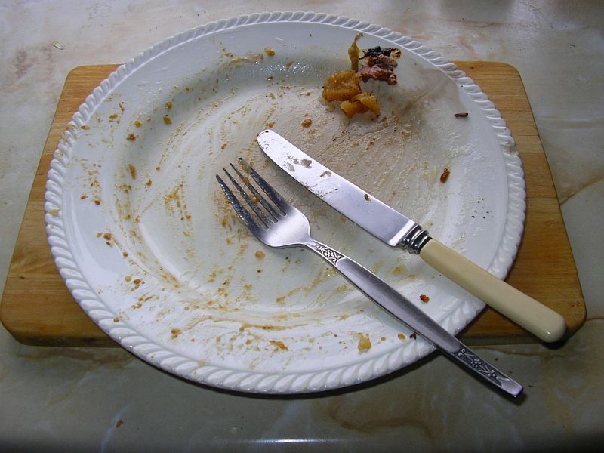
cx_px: 302
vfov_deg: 37.7
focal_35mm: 38
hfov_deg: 49.0
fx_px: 663
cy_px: 226
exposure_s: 1/160
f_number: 2.9
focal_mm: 5.8
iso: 50
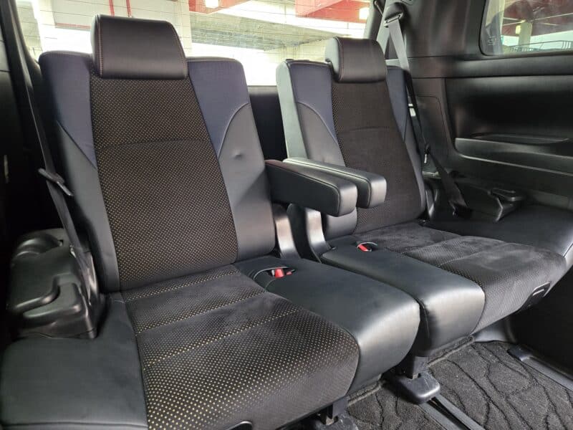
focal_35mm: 23
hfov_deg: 73.9
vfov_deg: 58.9
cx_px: 286
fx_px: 381
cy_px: 215
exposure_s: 1/60
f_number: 1.8
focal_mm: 5.4
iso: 800
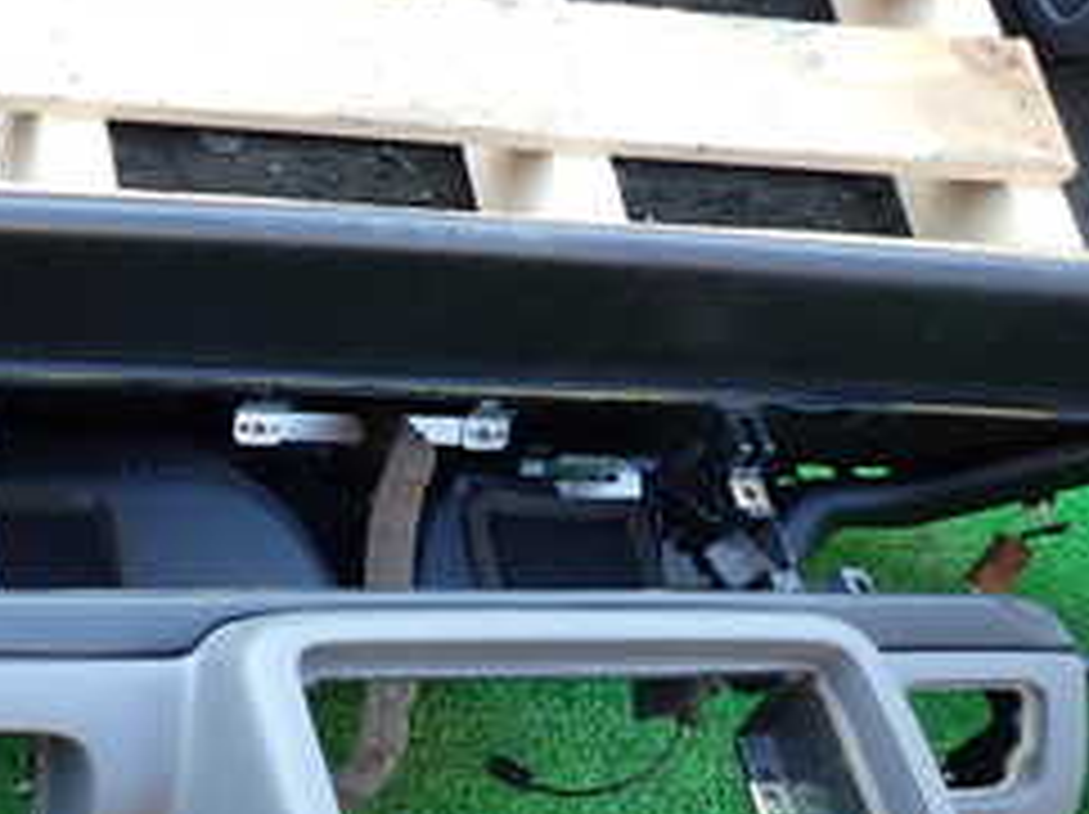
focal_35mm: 62
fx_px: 1949
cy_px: 670
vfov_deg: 23.2
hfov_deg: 27.1
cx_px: -256
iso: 125
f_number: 2
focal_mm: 4.5
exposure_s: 1/60
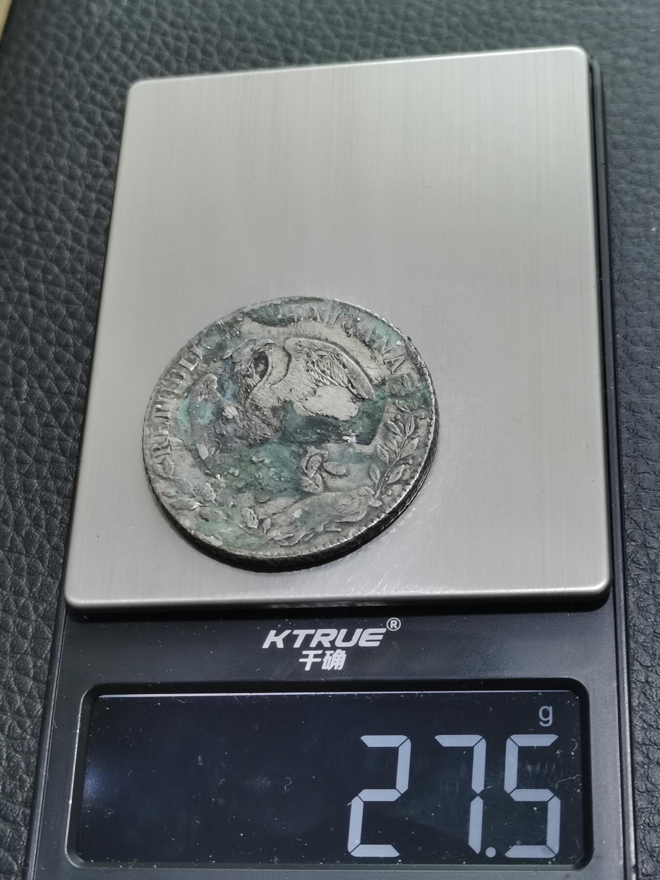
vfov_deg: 31.7
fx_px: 1551
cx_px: 330
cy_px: 440
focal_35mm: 61
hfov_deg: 24.0
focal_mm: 5.58
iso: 80
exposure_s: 1/90
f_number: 1.8
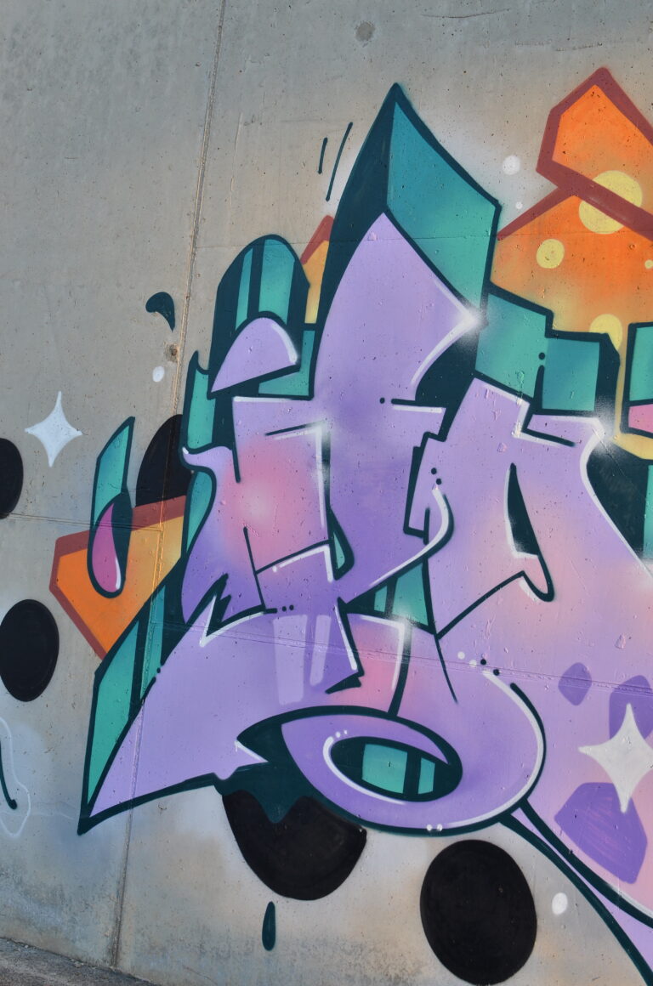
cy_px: 493
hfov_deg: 25.6
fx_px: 1435
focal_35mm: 52
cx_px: 326
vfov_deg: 37.9
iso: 200
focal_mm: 35
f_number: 5.6
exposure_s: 1/200
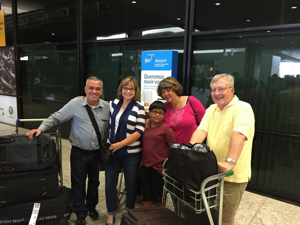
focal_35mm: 29
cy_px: 112
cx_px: 150
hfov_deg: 61.7
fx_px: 251
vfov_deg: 48.2
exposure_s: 1/20
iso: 250
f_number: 2.2
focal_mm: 4.15
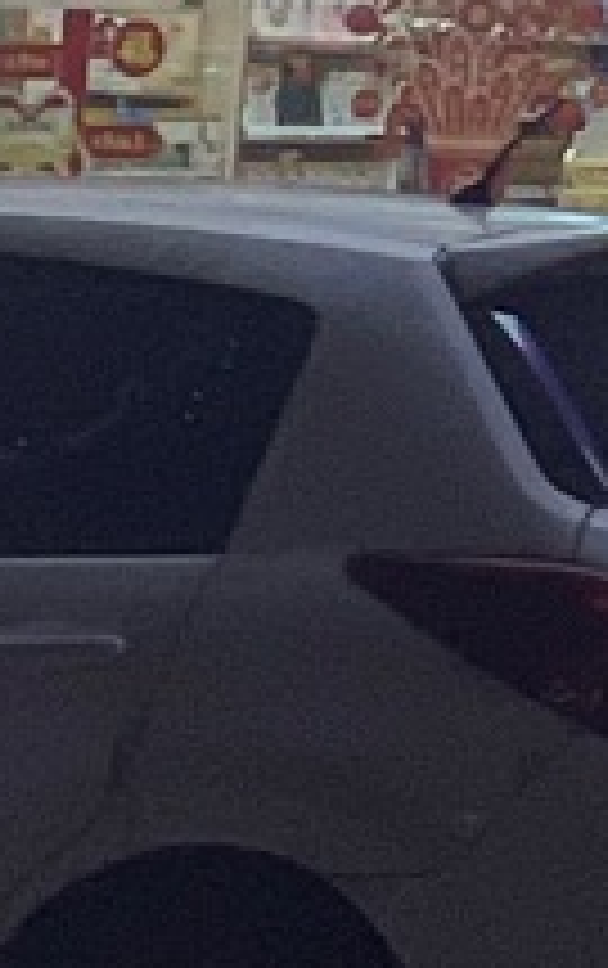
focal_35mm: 128
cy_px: -594
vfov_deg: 14.8
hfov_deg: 8.7
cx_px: 1738
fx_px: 3382
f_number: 1.8
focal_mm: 1.57
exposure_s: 1/100
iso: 64
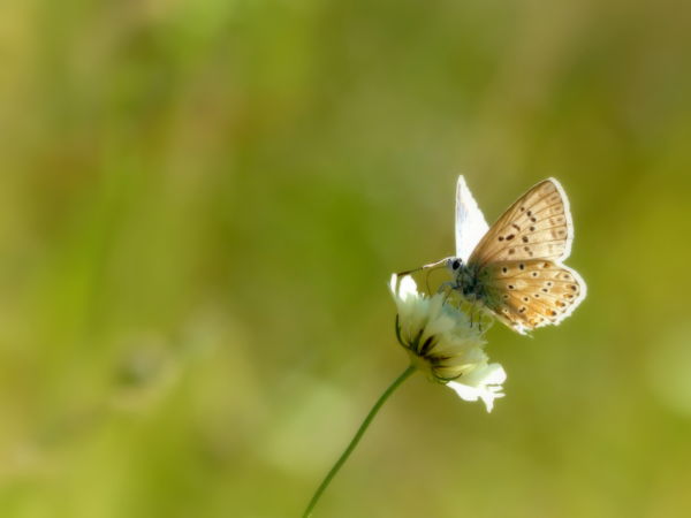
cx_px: 346
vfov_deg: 2.8
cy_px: 259
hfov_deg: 3.8
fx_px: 10420
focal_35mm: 522
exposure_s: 1/640
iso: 100
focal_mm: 94
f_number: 4
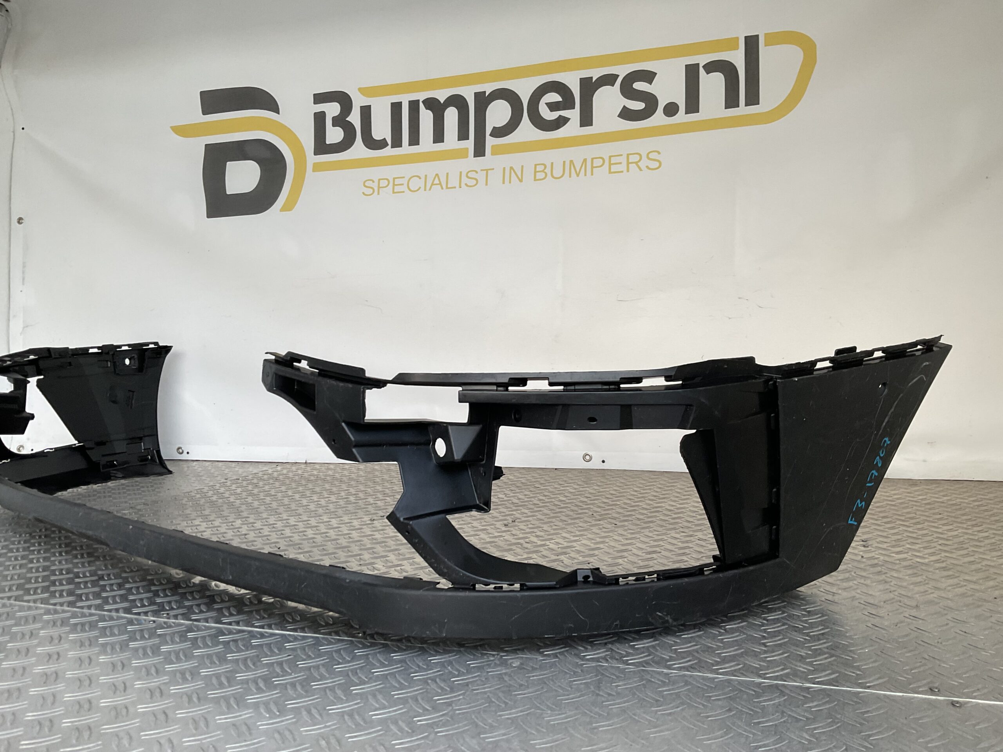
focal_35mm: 29
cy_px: 376
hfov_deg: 61.7
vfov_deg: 48.2
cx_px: 502
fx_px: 840
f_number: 1.8
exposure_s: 1/60
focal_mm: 3
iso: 40
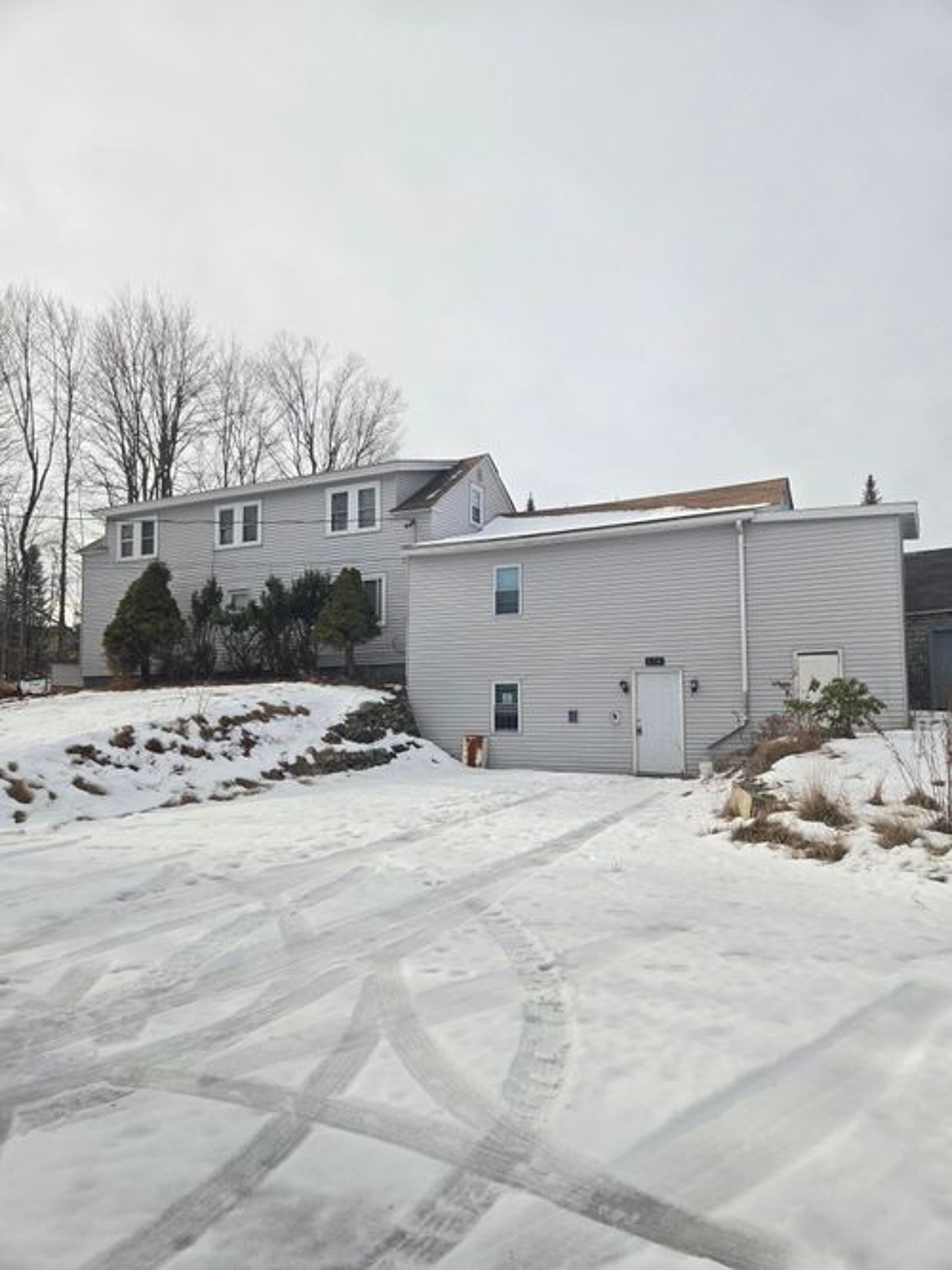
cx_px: 476
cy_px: 635
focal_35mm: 23
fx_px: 844
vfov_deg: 73.9
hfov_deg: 58.9
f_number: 1.8
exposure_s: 1/1672
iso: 25
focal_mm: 5.4
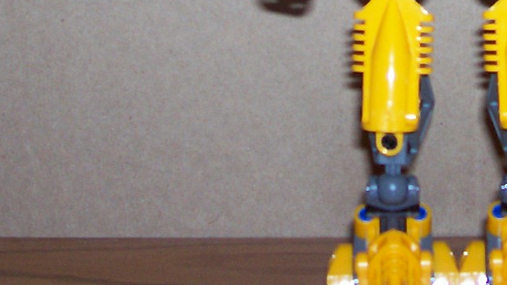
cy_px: -140
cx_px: 420
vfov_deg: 9.5
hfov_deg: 17.1
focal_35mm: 124
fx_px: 1667
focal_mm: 5.6
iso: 80
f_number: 2.7
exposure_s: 1/64
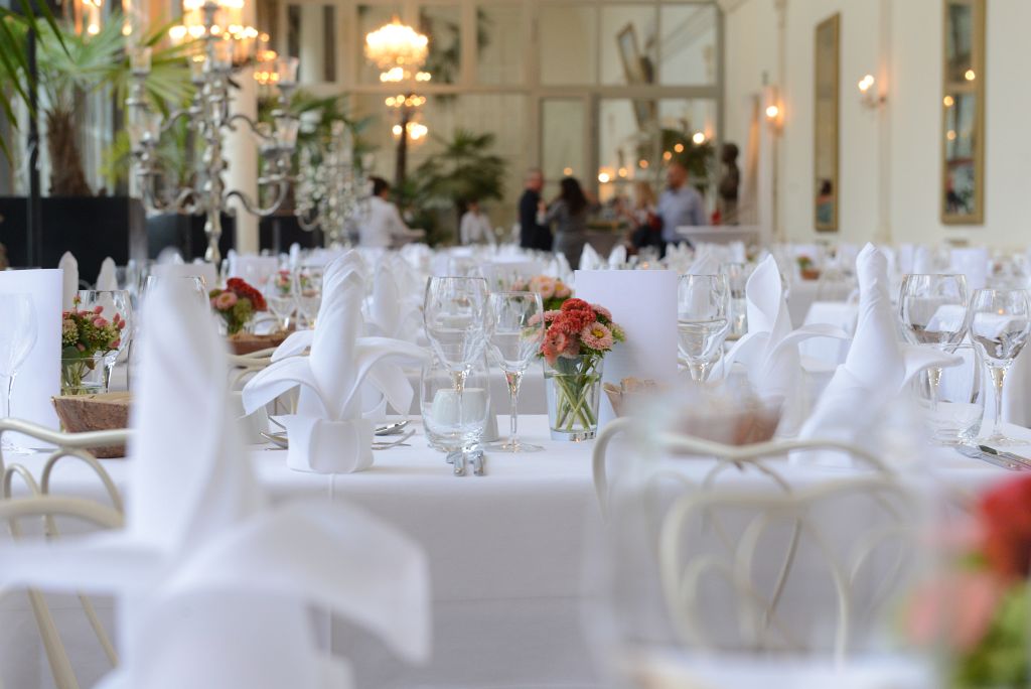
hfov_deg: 28.8
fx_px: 2006
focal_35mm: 70
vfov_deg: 19.5
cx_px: 516
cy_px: 344
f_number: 5.6
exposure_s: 1/60
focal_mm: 70
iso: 2000
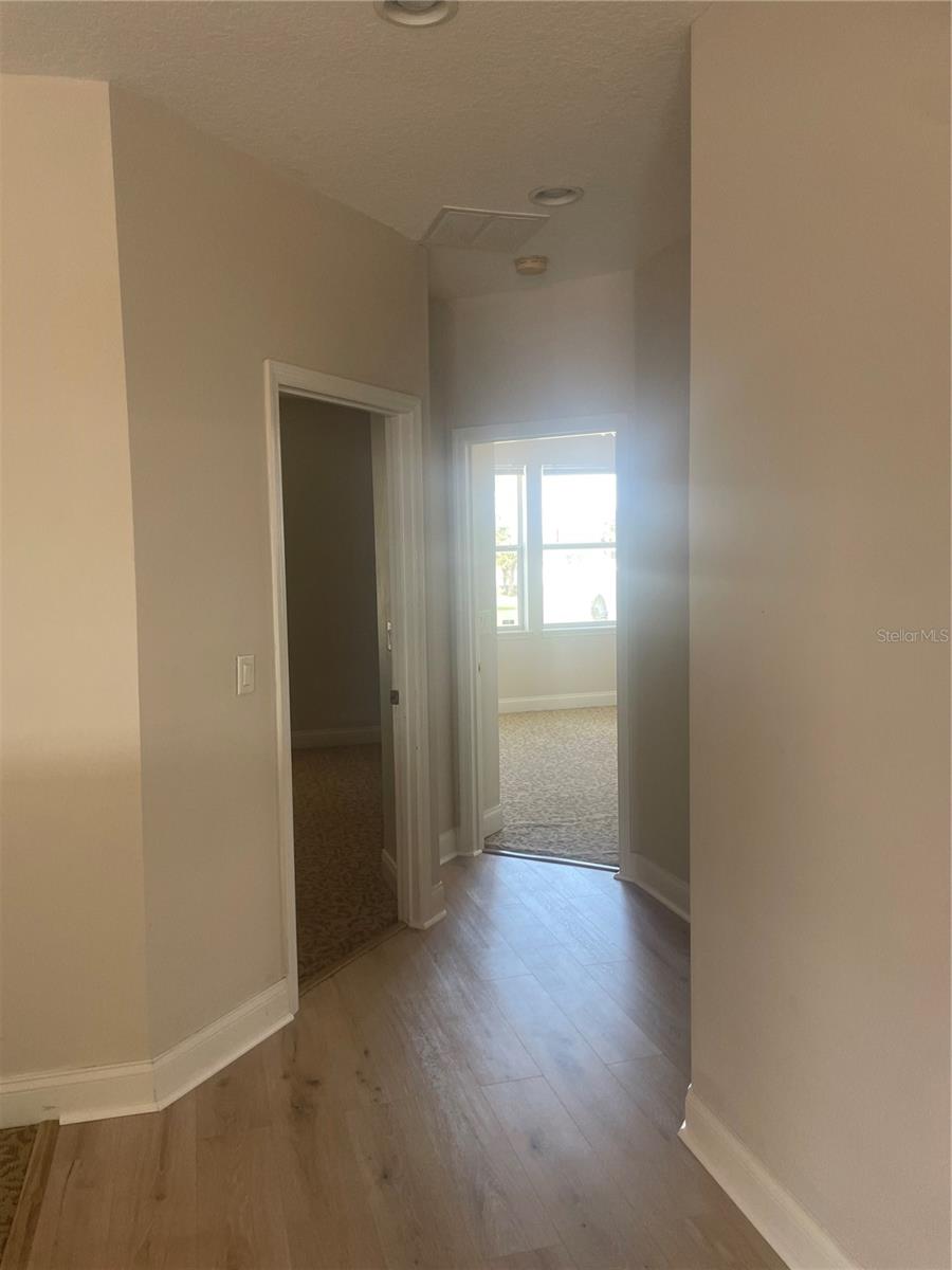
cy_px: 635
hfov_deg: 53.1
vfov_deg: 67.3
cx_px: 476
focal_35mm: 26
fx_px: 953
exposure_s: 1/121
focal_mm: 4.2
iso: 100
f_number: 1.6
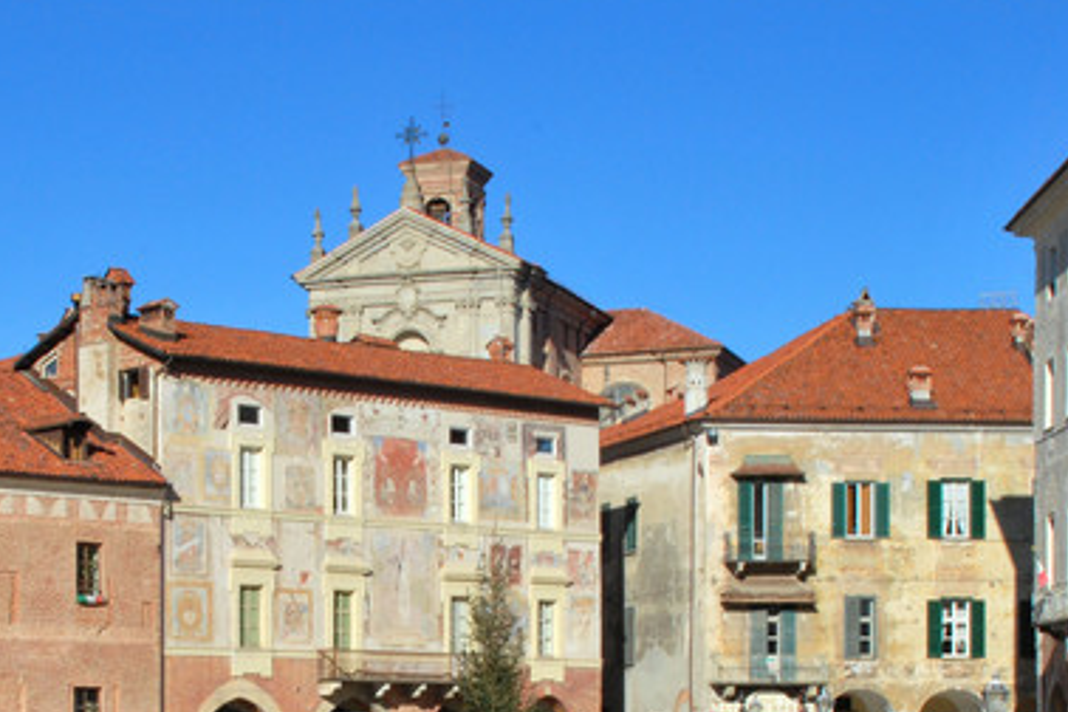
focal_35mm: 89
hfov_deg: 22.7
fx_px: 2640
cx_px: 328
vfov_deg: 15.1
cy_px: 691
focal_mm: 28
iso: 200
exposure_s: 1/100
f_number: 16
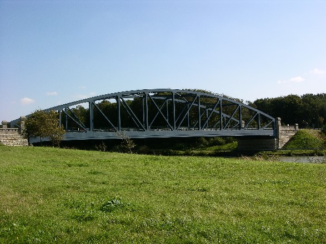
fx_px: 433
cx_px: 163
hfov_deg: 41.2
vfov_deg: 31.5
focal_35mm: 46
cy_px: 122
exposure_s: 1/136
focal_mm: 11.6
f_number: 7.5
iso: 50
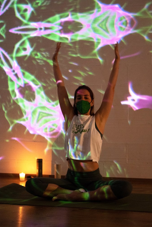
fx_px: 291
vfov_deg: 42.7
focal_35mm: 46
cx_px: 77
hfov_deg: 29.3
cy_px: 113
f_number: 2.8
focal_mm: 45
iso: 8000
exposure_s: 1/60
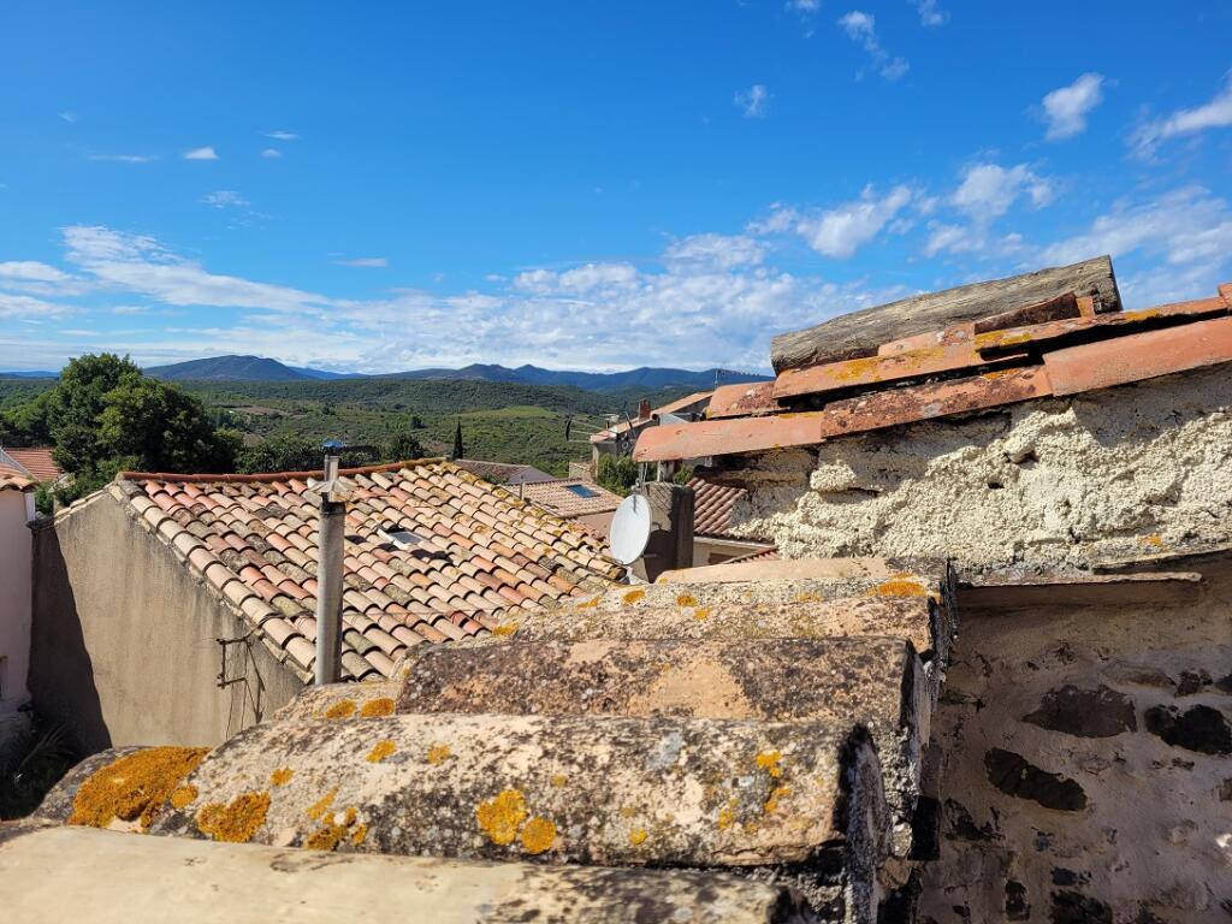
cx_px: 616
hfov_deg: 67.3
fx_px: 925
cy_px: 462
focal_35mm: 26
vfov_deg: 53.1
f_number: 1.8
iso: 40
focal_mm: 5.4
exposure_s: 1/3238
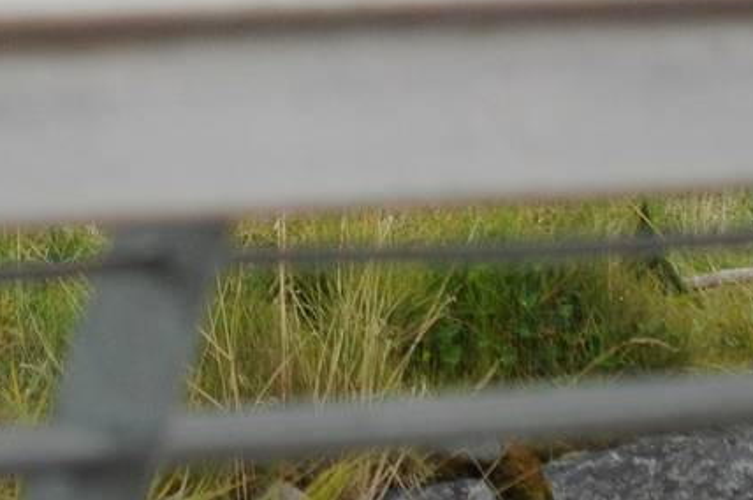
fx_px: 17564
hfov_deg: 2.5
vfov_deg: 1.6
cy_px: -379
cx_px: 243
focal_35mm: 841
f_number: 5
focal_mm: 150
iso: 400
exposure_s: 1/1250
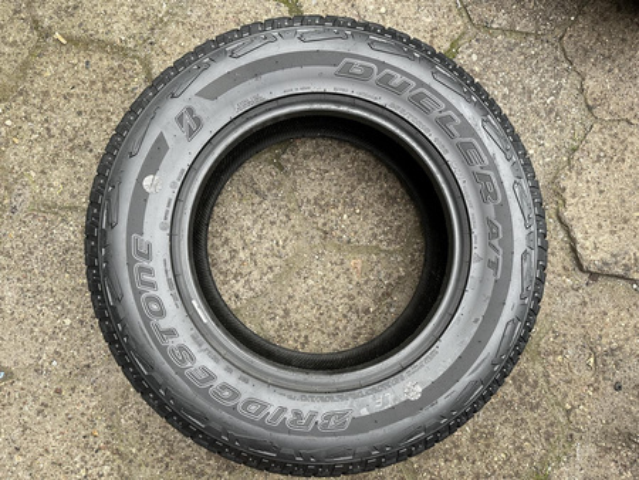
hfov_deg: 71.6
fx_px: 443
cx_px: 320
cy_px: 240
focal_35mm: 24
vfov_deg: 56.9
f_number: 1.78
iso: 125
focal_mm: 6.86
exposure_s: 1/121
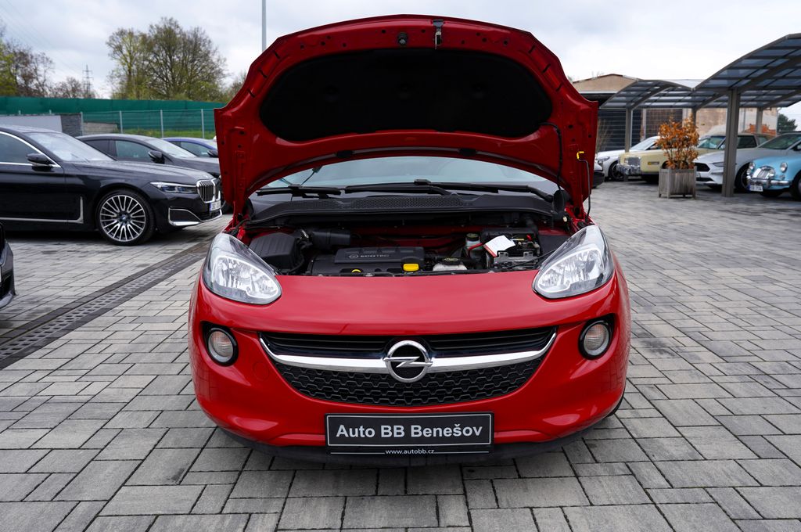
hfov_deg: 62.0
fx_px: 667
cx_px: 400
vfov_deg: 43.5
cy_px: 266
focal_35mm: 30
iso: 100
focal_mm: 30
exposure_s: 1/125
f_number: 5.6
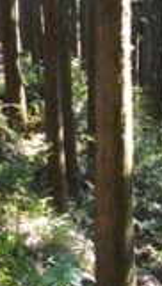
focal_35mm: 108
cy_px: 4
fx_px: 822
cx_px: -39
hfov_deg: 11.0
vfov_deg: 19.3
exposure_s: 1/100
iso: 371
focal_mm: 5.7
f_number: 2.9
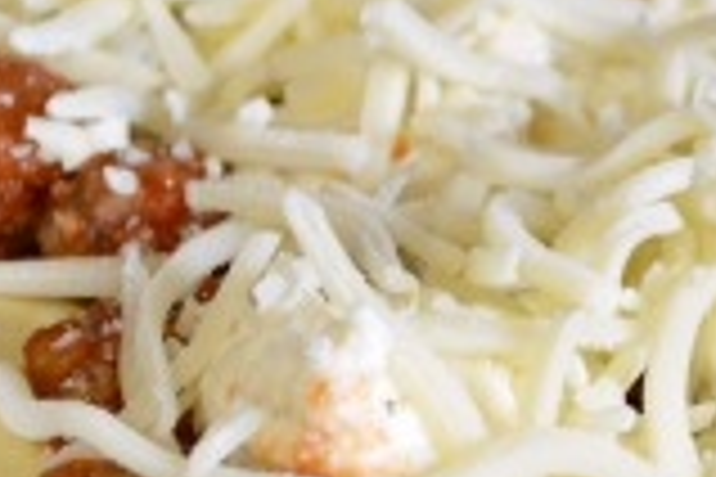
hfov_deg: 11.0
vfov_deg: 7.4
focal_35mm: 185
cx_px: 793
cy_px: 218
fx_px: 3679
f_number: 4.5
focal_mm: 28
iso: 1000
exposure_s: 1/60
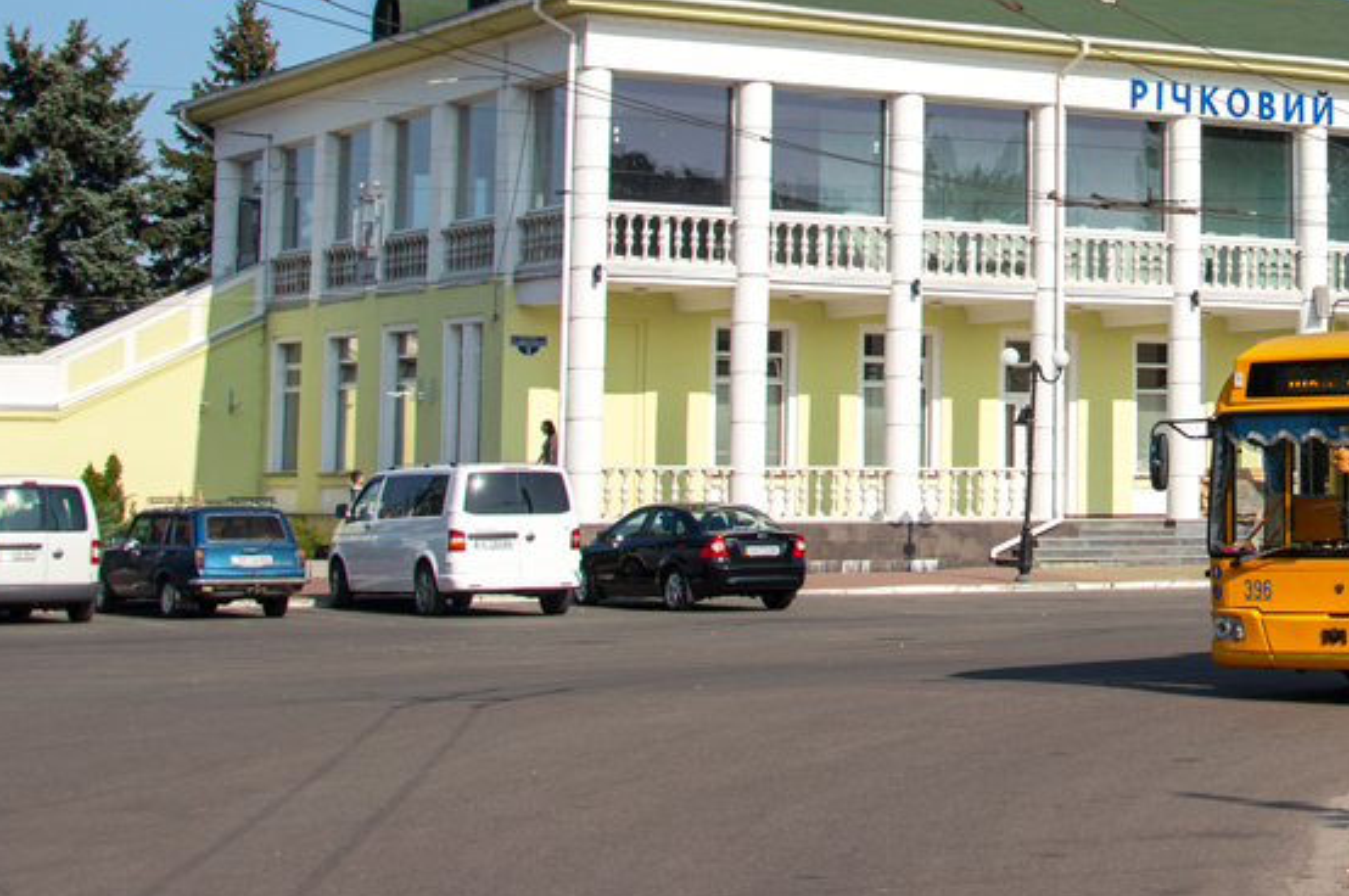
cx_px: 1354
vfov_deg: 17.0
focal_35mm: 78
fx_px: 2919
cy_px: -29
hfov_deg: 24.8
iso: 100
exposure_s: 1/800
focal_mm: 24
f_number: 7.1
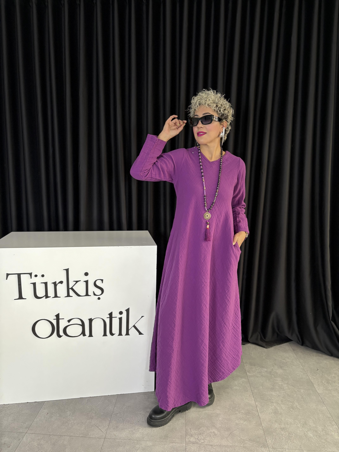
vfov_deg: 67.3
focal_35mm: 26
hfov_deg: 53.1
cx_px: 170
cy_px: 226
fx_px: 339
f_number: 1.6
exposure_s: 1/60
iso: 250
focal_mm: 5.96
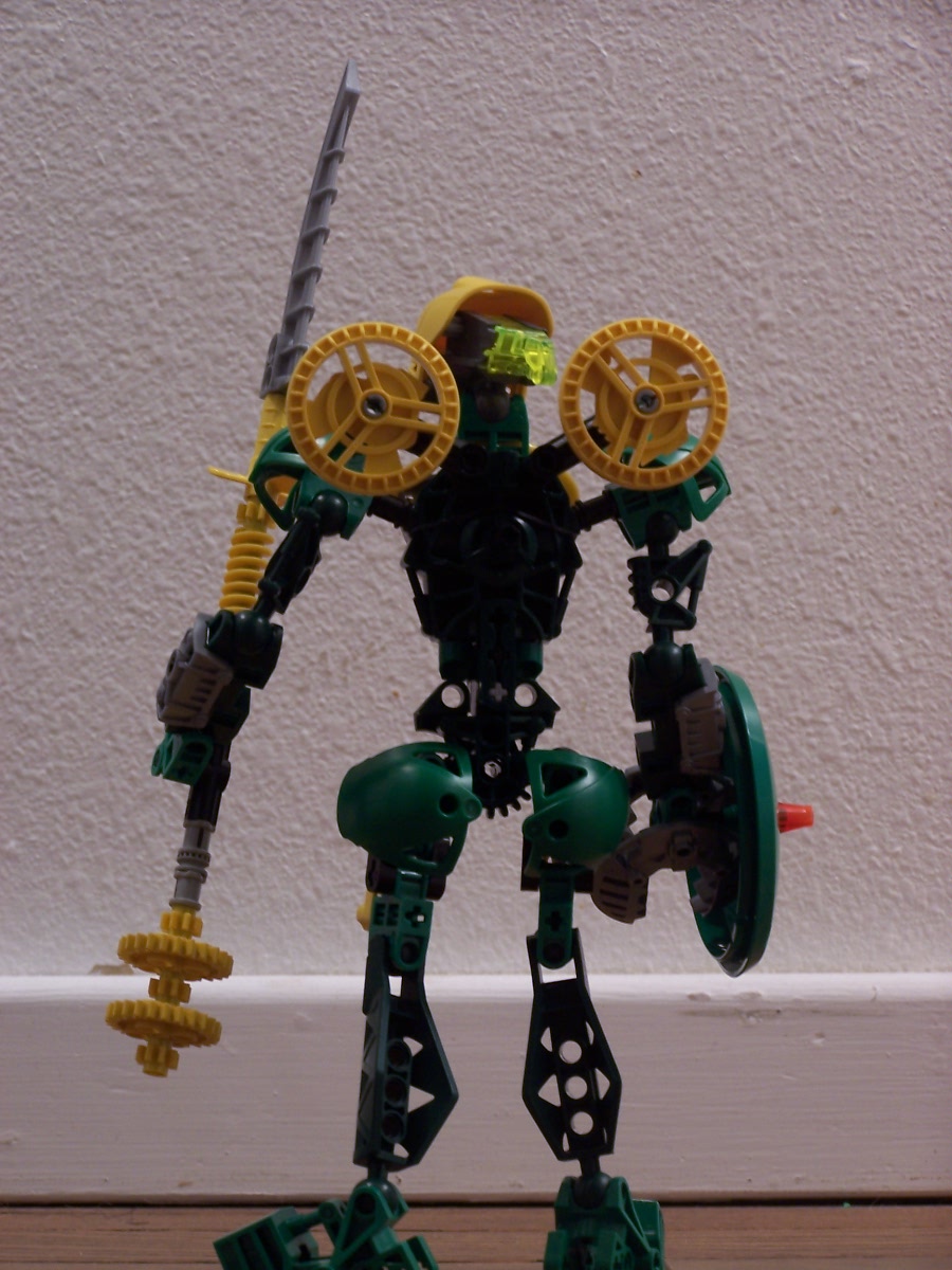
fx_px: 4290
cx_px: 476
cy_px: 635
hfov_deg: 12.7
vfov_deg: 16.8
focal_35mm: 117
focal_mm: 19.4
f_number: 3.2
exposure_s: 1/2
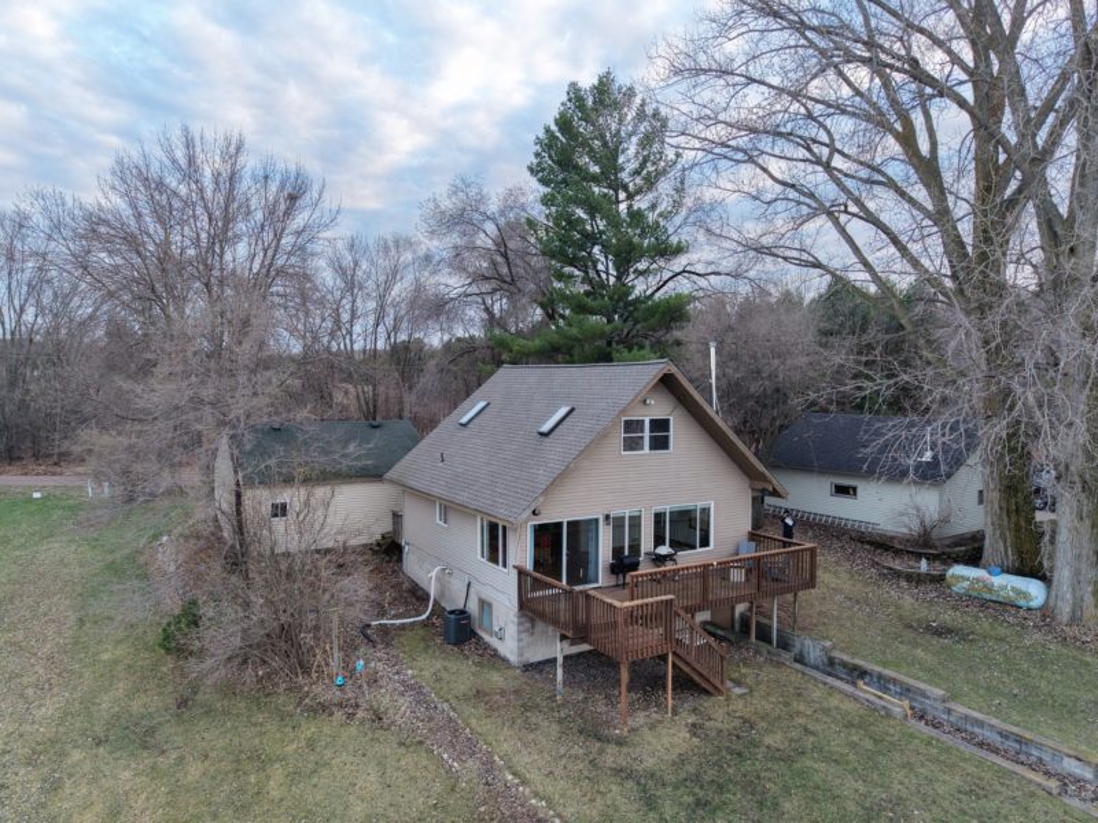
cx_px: 549
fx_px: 761
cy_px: 412
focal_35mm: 24
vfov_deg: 56.8
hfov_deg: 71.6
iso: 400
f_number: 1.8
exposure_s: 1/250
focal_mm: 8.67
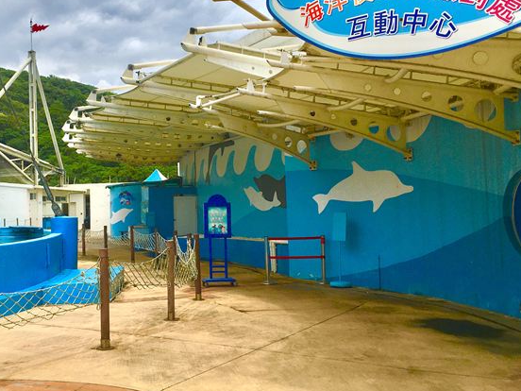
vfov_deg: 34.3
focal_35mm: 42
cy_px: 167
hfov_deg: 44.3
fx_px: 632
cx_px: 187
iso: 25
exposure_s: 1/3497
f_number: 2.2
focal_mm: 4.15
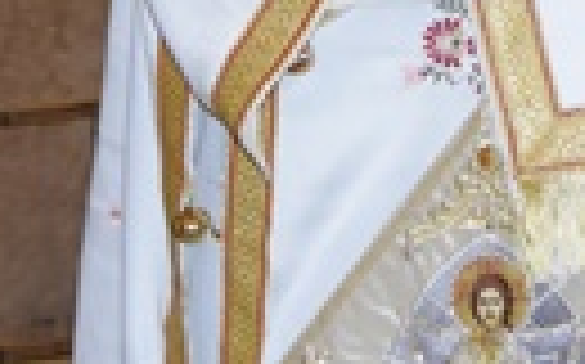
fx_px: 5958
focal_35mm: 374
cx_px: 756
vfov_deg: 3.5
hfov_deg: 5.6
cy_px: -521
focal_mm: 38
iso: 1100
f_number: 4.5
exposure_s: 1/60
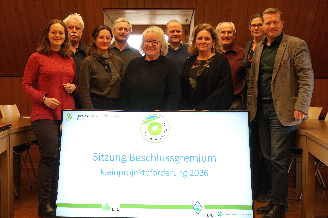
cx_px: 164
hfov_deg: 50.7
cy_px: 109
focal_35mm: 38
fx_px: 346
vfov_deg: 35.1
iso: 1000
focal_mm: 38
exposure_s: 1/100
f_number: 5
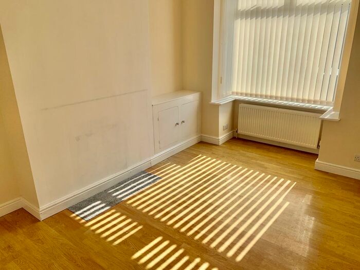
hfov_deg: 67.3
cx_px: 180
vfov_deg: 53.1
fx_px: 270
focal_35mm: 26
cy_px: 135
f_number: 1.8
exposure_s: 1/1266
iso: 25
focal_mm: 4.25
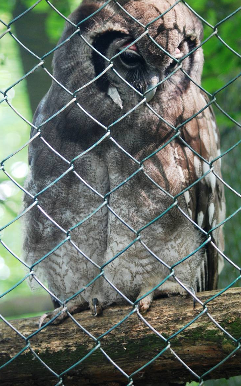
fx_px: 1714
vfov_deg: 12.8
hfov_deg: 8.0
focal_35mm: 163
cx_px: 126
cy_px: 203
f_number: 4
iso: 400
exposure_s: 1/30
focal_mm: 78
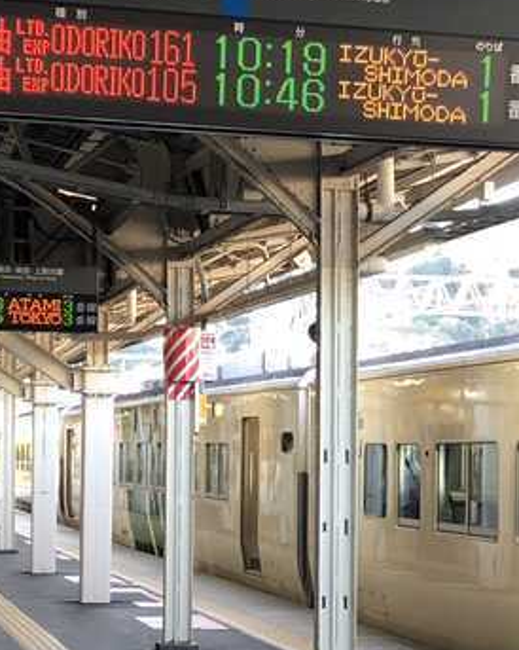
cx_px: 367
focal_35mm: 99
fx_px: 1903
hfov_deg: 15.5
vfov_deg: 19.2
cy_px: 489
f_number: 1.8
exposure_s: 1/30
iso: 25
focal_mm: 3.99
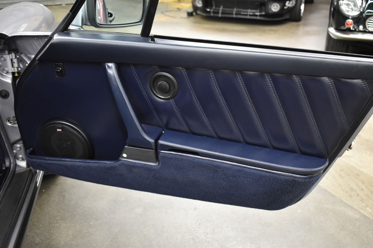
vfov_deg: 36.8
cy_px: 124
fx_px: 373
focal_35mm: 36
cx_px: 186
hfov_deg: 53.1
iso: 2000
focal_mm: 24
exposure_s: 1/40
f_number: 4
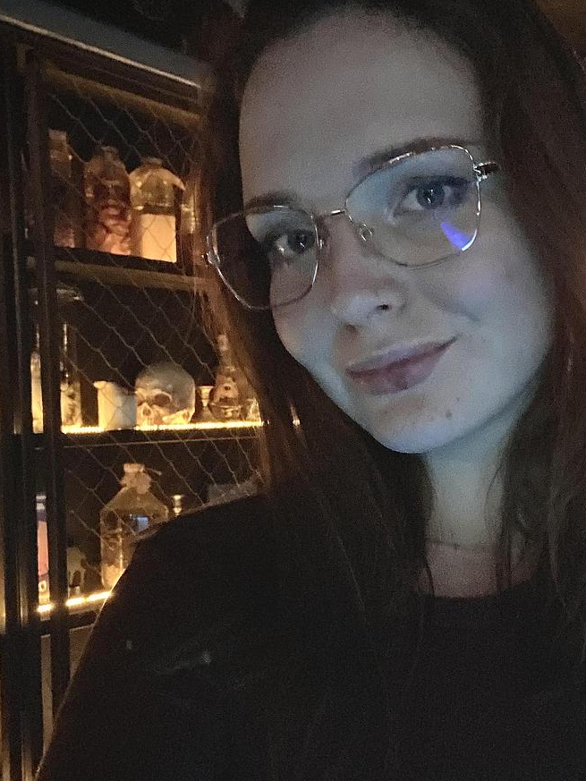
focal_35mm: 44
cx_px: 424
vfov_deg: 42.7
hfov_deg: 32.4
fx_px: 993
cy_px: 470
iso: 1600
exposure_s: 1/17
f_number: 2.2
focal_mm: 2.71
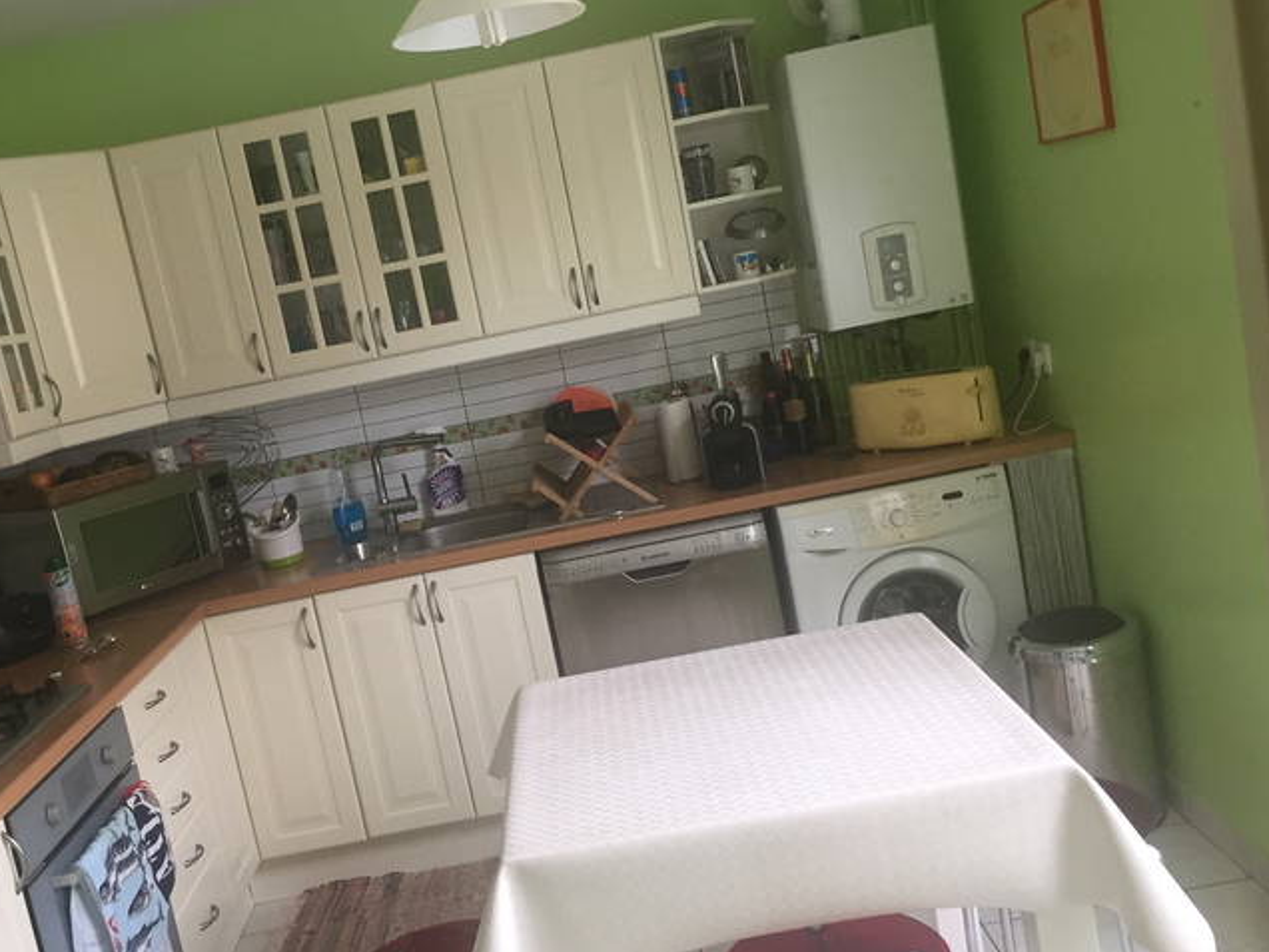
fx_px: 1320
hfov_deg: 51.1
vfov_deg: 39.7
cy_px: 477
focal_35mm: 36
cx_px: 533
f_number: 2.2
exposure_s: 1/33
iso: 125
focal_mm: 4.15
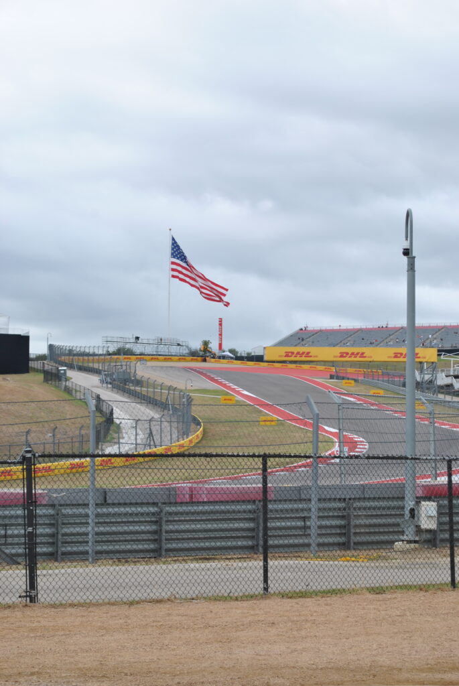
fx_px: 1574
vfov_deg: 24.6
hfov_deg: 16.6
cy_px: 343
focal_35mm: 82
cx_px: 230
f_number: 8
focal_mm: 55
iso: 100
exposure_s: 1/250
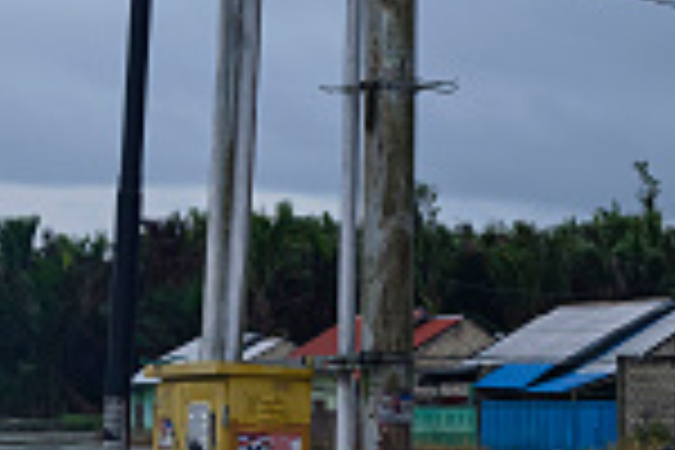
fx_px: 2156
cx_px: 490
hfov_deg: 17.7
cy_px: 76
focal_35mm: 115
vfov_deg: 11.9
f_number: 5.6
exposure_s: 1/950
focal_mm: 19.4
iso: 250
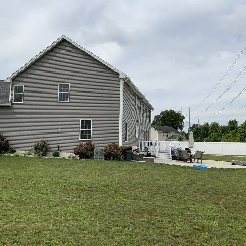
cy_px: 121
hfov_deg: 46.8
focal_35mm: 35
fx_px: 281
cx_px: 91
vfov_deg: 47.2
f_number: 1.8
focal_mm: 3
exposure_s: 1/2959
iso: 20
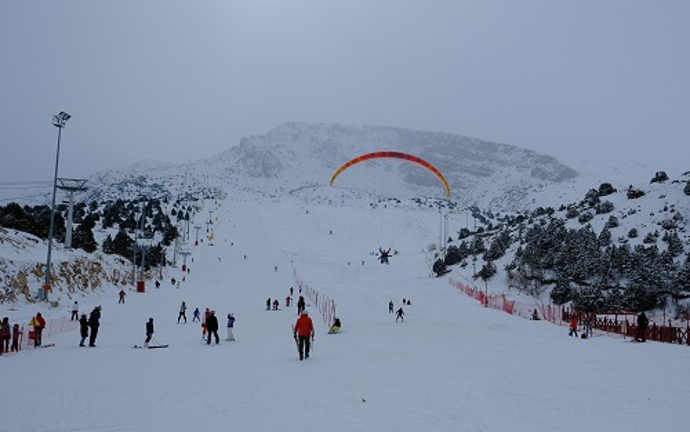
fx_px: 621
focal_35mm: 33
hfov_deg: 58.0
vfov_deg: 38.3
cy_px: 230
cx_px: 386
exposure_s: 1/2700
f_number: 5.6
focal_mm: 18
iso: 160
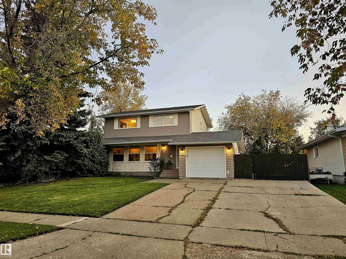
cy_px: 130
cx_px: 173
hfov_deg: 73.9
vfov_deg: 58.9
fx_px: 230
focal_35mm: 23
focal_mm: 6.3
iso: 160
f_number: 1.7
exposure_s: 1/180
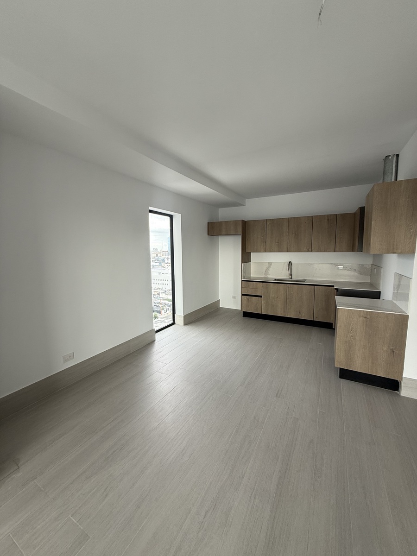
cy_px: 278
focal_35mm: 14
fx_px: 225
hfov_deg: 85.7
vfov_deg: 102.1
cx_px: 208
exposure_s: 1/99
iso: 64
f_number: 2.2
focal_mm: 2.22
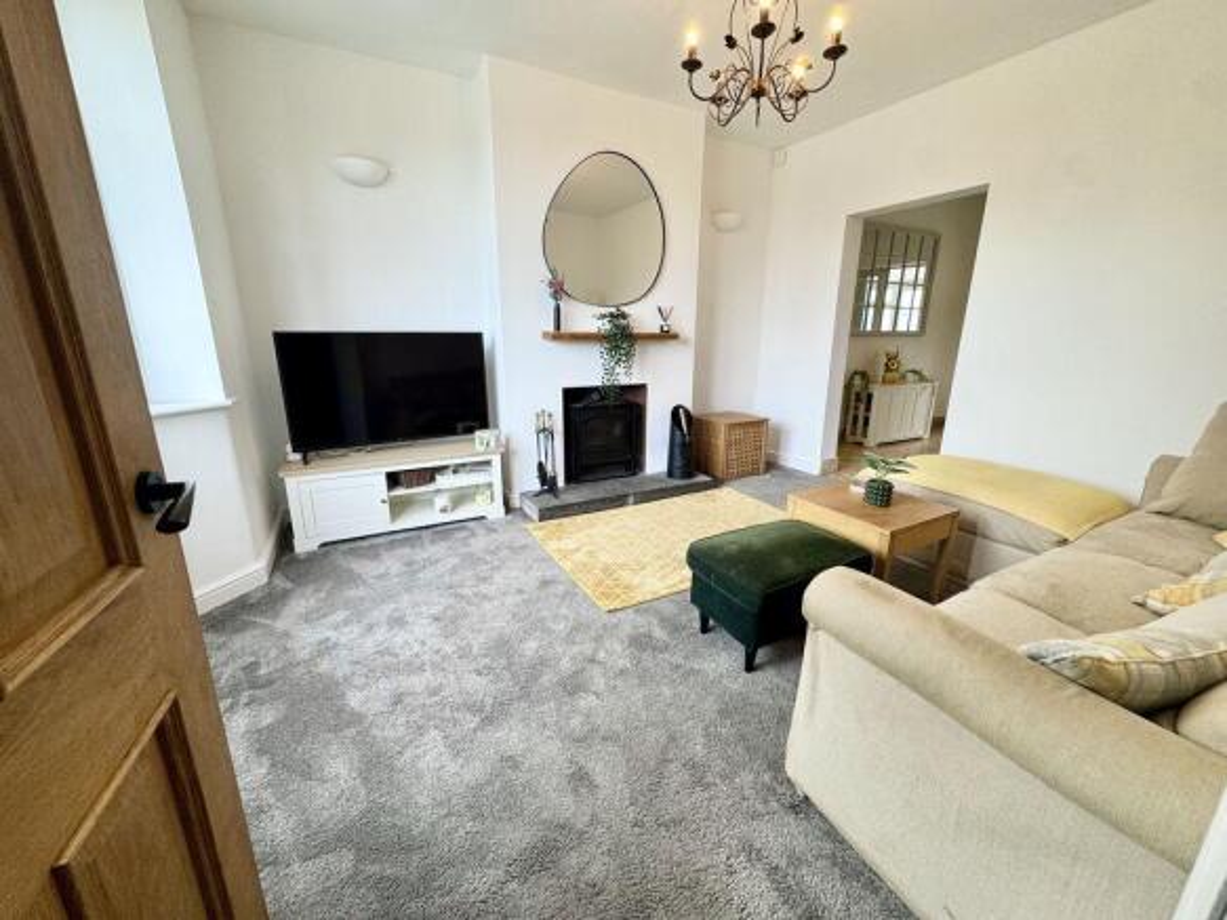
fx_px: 496
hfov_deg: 102.1
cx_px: 614
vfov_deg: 85.7
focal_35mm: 14
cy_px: 460
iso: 100
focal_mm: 2.22
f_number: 2.2
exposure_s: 1/100
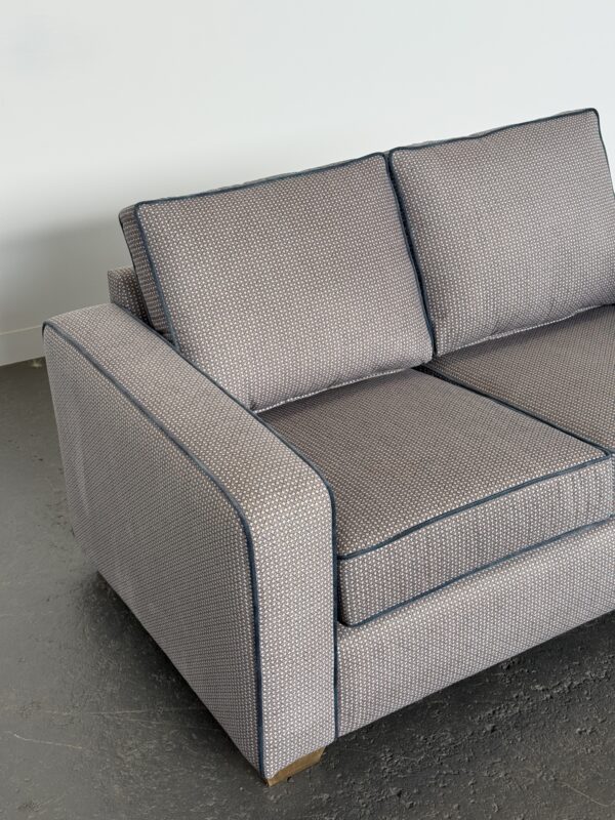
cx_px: 308
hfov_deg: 30.3
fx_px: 1137
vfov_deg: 39.7
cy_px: 410
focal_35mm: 48
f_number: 1.78
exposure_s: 1/122
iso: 50
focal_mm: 6.76
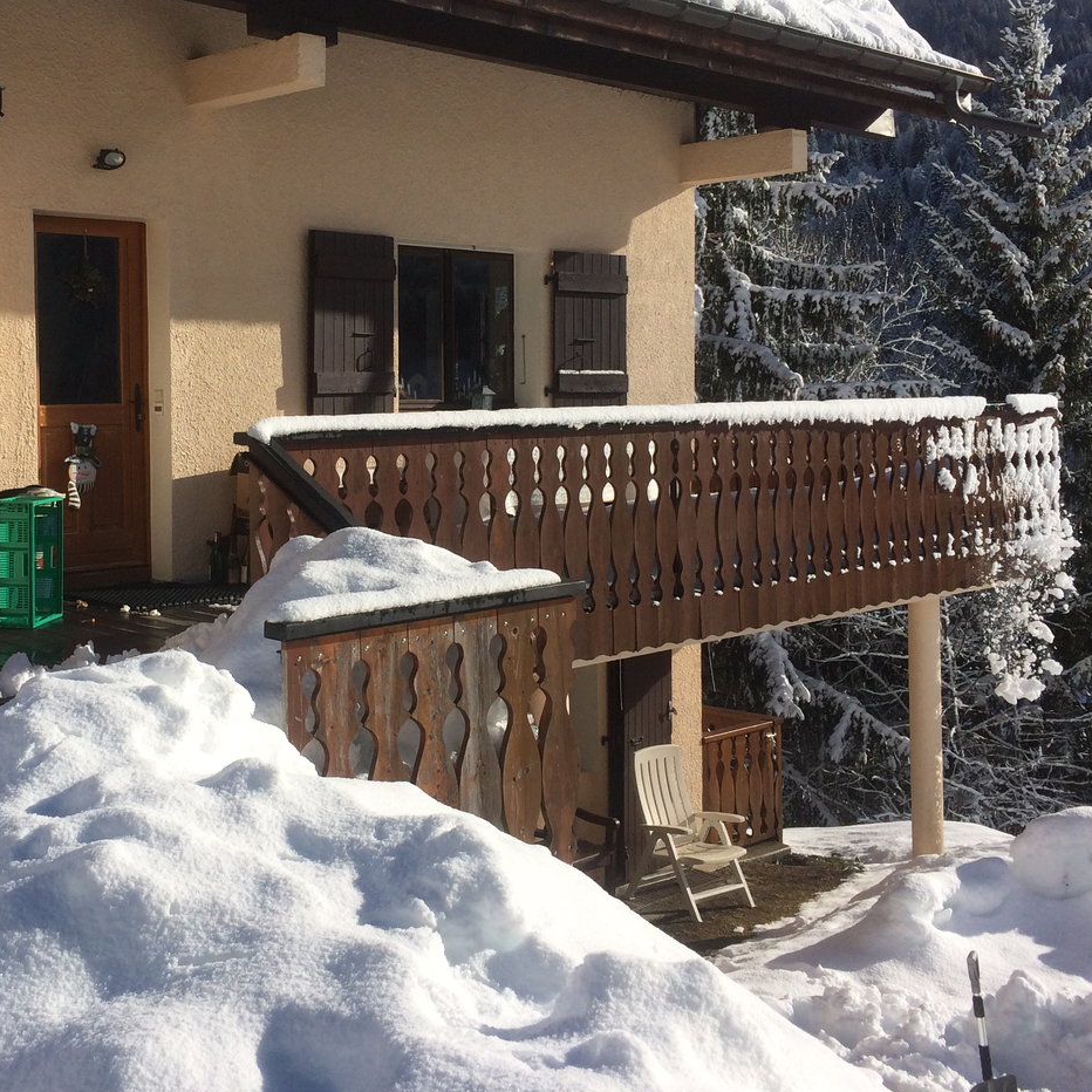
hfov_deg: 37.9
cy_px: 423
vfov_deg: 38.2
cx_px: 353
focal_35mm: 44
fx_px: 1570
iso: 32
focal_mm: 4.15
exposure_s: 1/4566
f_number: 2.2
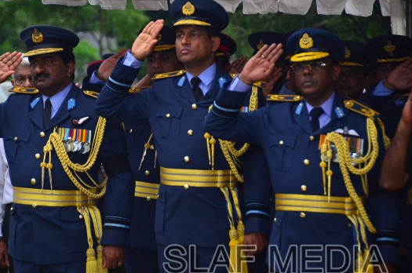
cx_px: 184
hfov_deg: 8.0
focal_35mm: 257
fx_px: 2936
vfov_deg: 5.3
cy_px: 147
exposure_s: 1/125
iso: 250
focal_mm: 150
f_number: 5.6
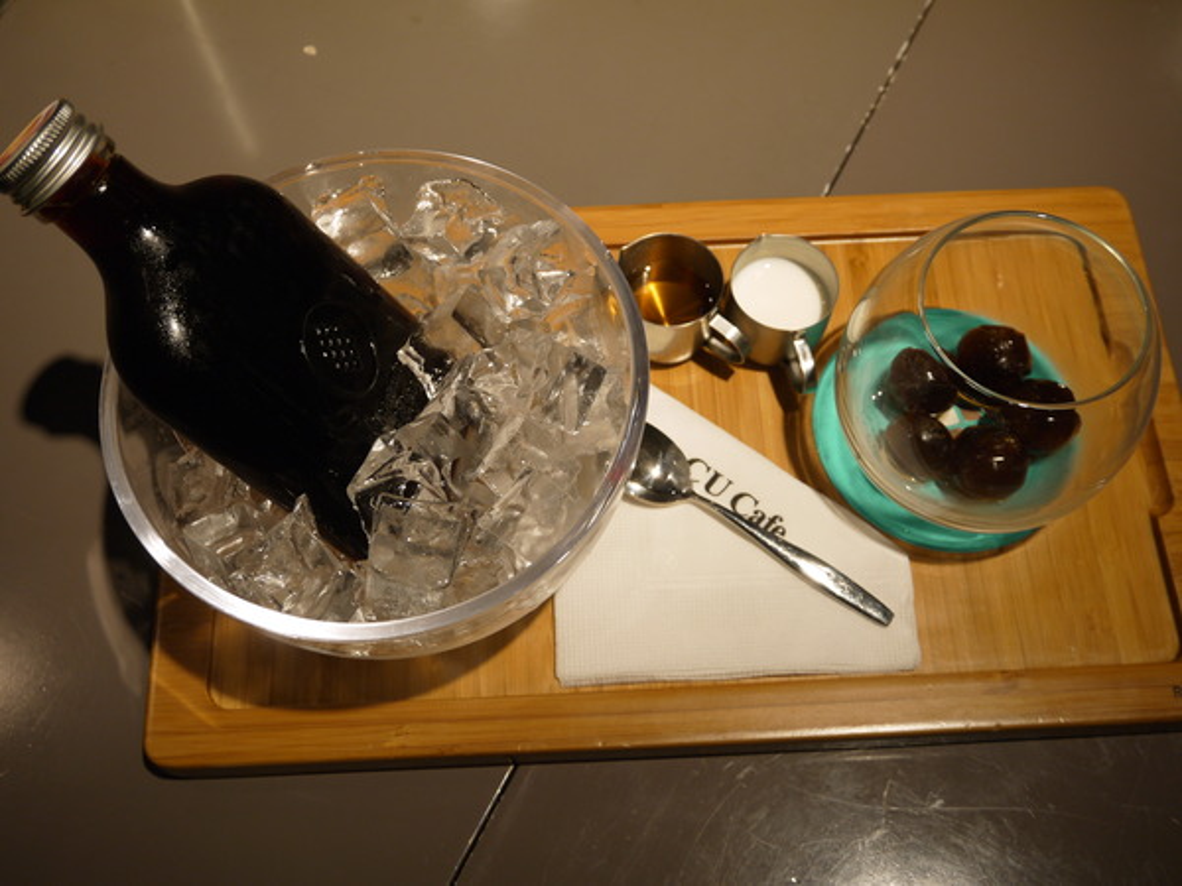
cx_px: 591
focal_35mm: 38
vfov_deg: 37.7
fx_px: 1298
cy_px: 443
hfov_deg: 49.0
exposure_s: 1/80
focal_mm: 19
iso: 160
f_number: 4.3
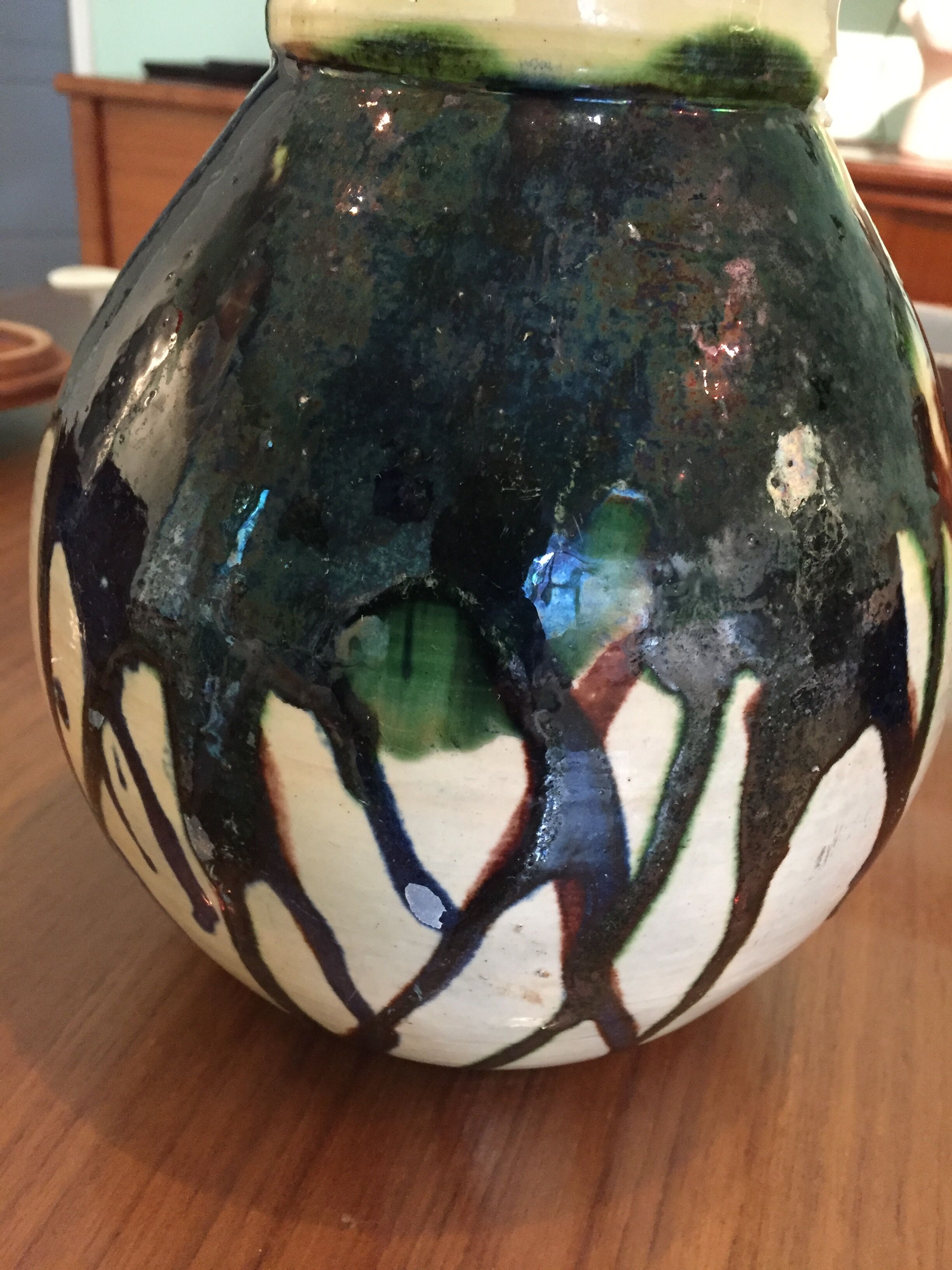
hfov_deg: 48.2
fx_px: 1063
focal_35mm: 29
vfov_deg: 61.7
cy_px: 635
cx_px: 476
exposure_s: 1/25
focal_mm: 4.15
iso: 250
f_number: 2.2
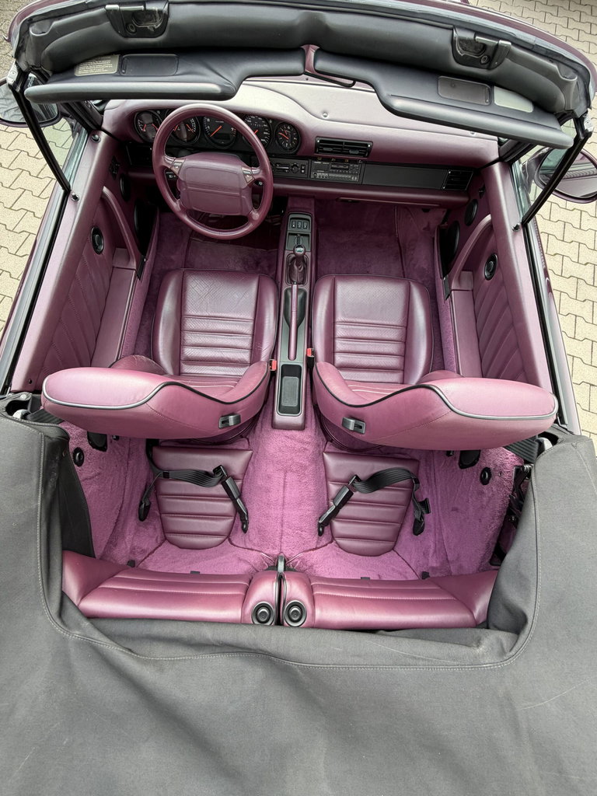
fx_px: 322
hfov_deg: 85.7
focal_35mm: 14
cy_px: 398
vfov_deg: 102.1
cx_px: 298
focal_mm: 2.22
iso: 80
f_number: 2.2
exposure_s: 1/121
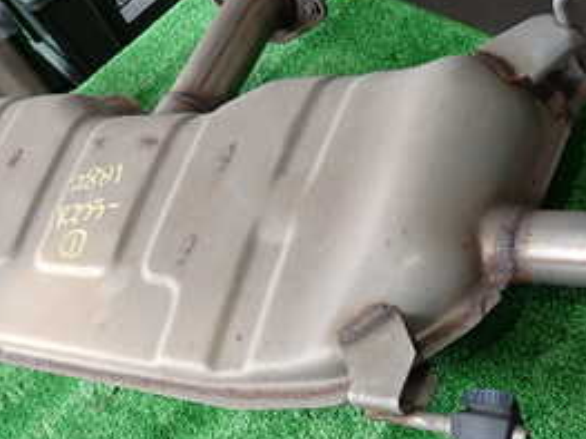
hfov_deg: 33.8
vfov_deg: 25.1
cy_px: 361
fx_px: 964
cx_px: 274
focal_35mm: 57
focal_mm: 4.5
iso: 100
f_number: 2
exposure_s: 1/60
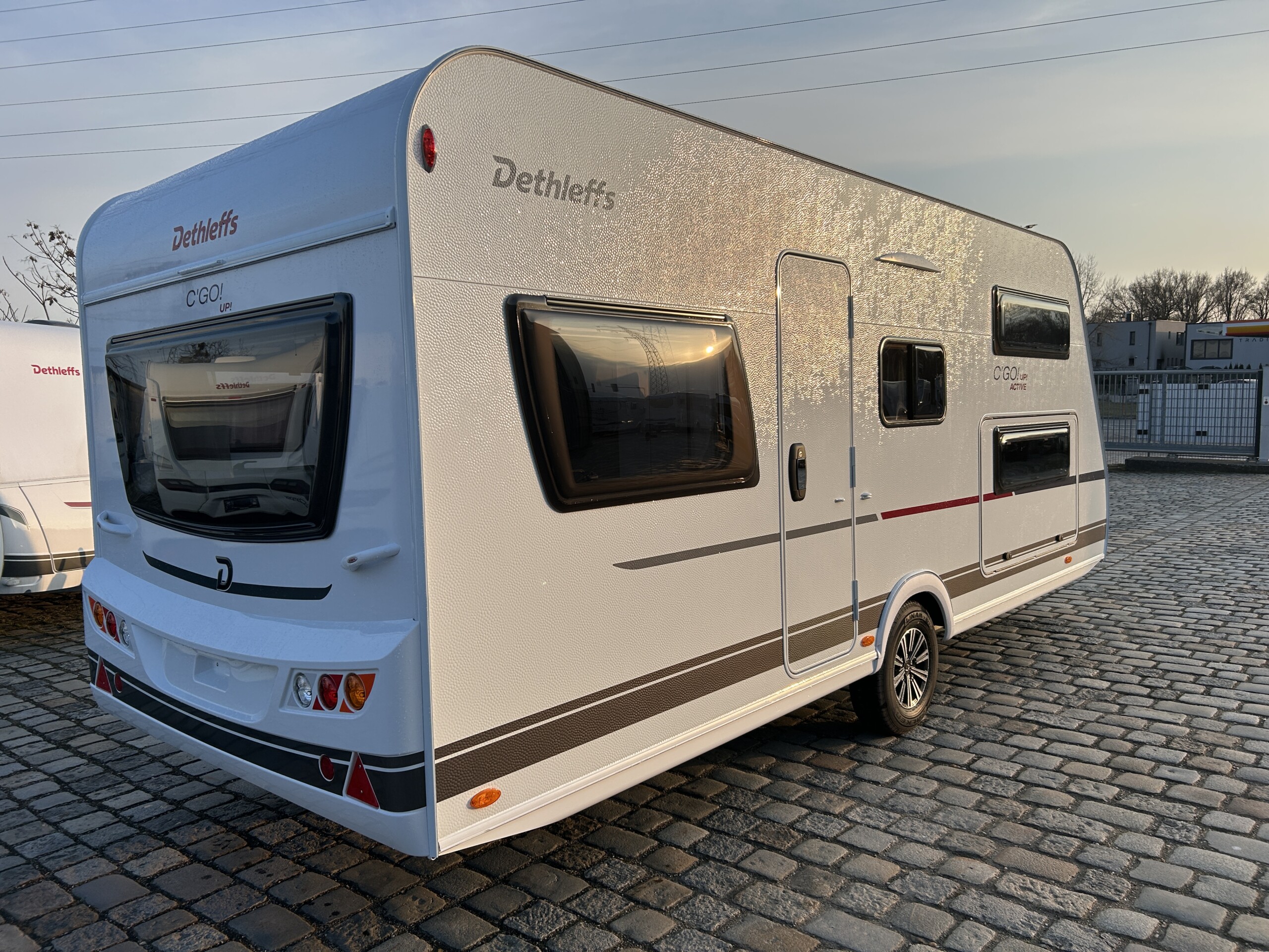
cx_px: 634
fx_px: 953
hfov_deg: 67.3
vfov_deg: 53.1
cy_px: 476
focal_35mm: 26
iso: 50
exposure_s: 1/2123
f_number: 1.5
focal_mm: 5.7
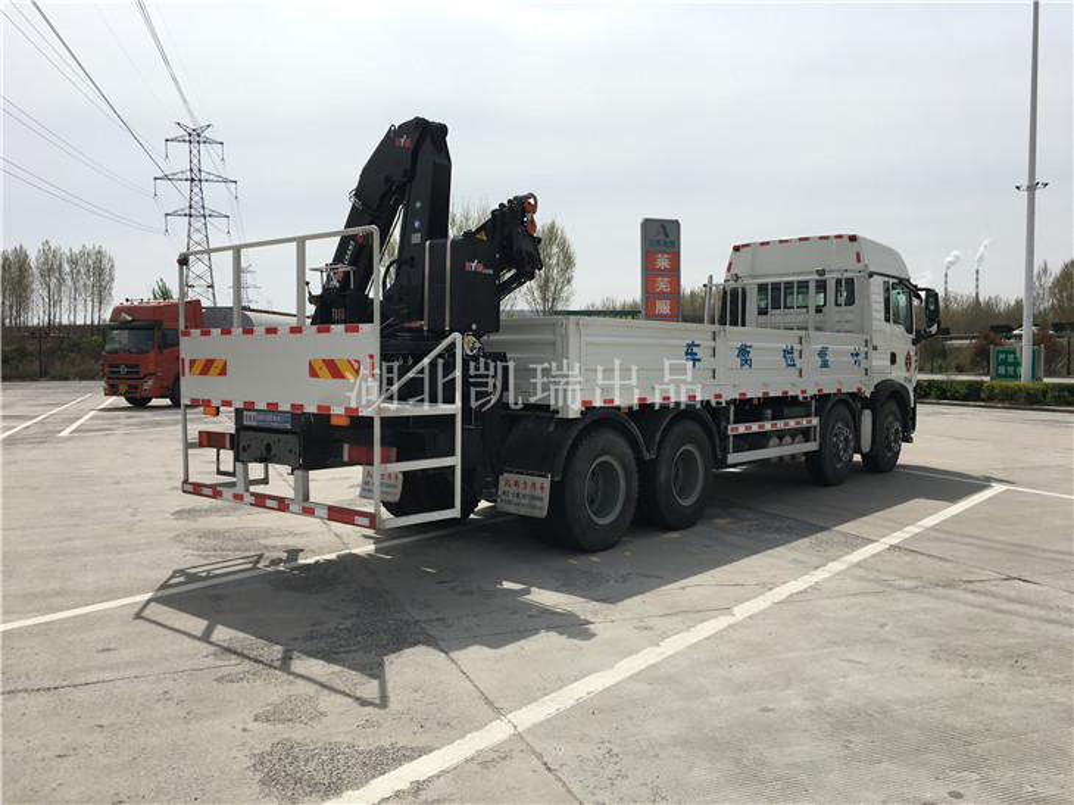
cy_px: 402
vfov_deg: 48.2
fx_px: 899
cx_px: 537
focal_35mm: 29
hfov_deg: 61.7
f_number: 2.2
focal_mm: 4.15
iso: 25
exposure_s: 1/2079
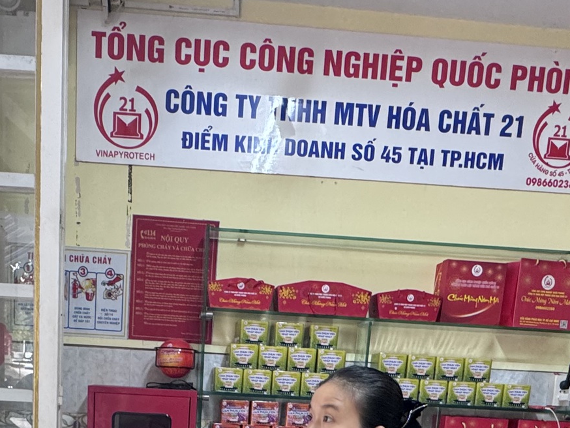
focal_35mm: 41
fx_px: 675
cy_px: 512
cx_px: 197
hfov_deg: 45.2
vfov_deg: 30.1
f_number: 2.2
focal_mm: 2.22
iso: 160
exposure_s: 1/100
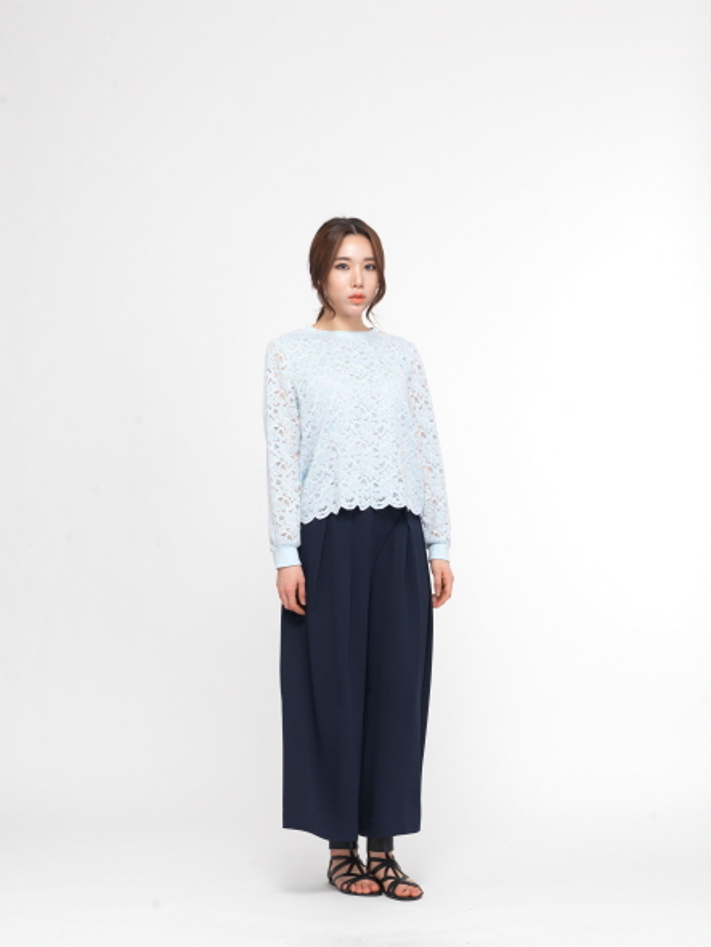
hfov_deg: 23.3
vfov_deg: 30.7
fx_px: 1724
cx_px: 351
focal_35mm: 63
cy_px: 474
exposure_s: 1/250
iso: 100
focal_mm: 80
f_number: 9
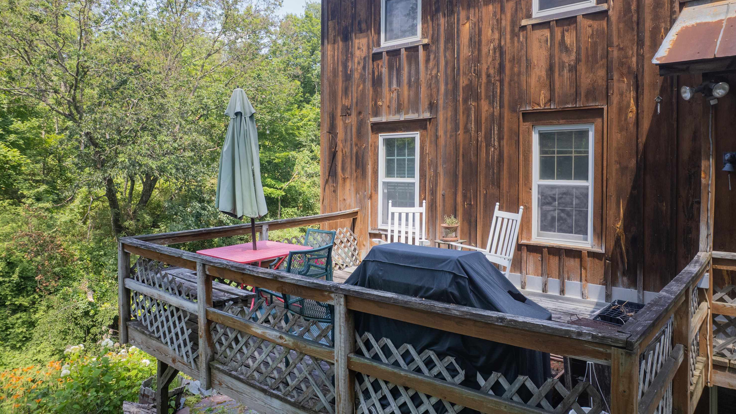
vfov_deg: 47.6
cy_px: 182
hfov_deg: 76.3
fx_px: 468
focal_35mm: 24
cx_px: 383
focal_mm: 8.38
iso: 100
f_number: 2.8
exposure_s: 1/30
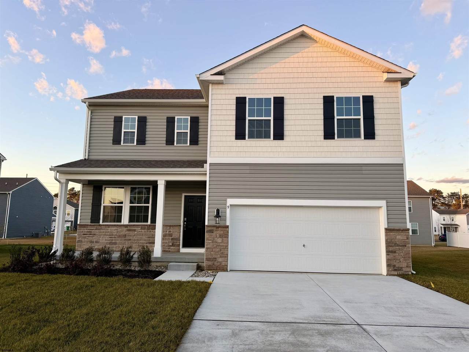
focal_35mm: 24
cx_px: 234
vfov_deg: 56.8
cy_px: 176
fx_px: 325
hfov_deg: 71.6
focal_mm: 6.76
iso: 80
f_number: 1.78
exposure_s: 1/374
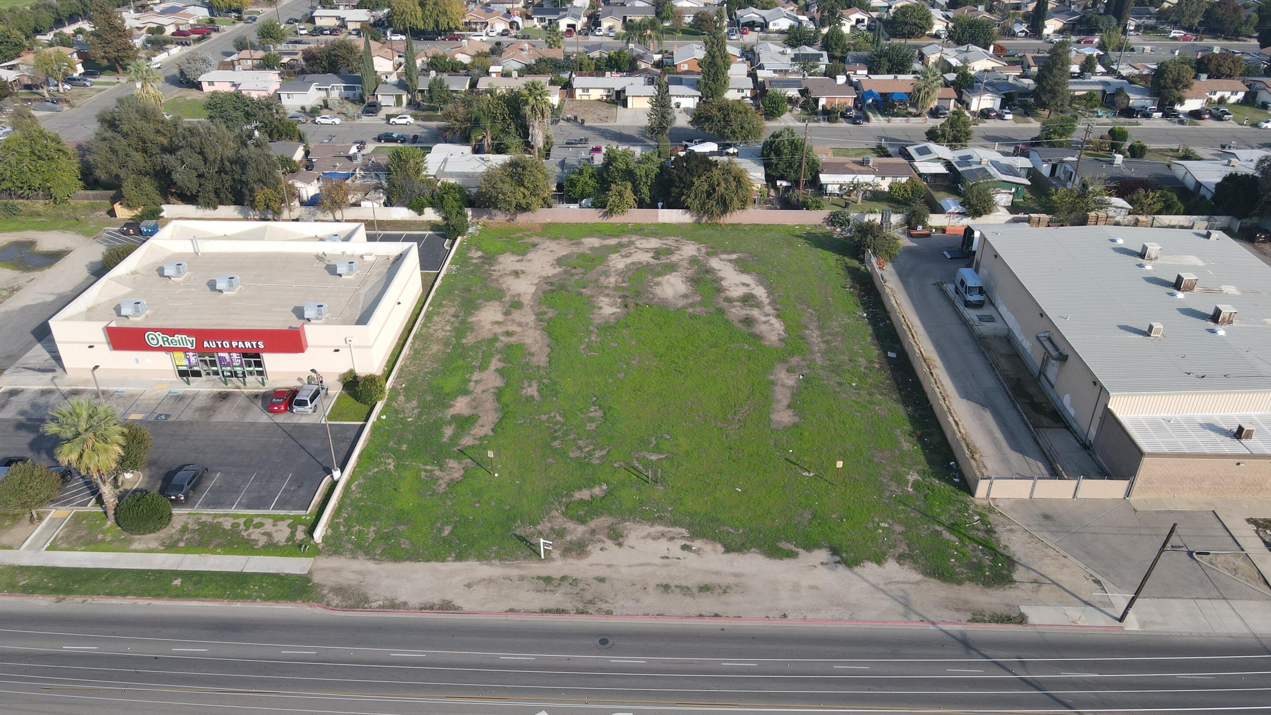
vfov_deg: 42.6
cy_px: 435
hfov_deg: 69.9
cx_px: 630
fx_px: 910
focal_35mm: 27
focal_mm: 4.5
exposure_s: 1/320
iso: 100
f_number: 2.8
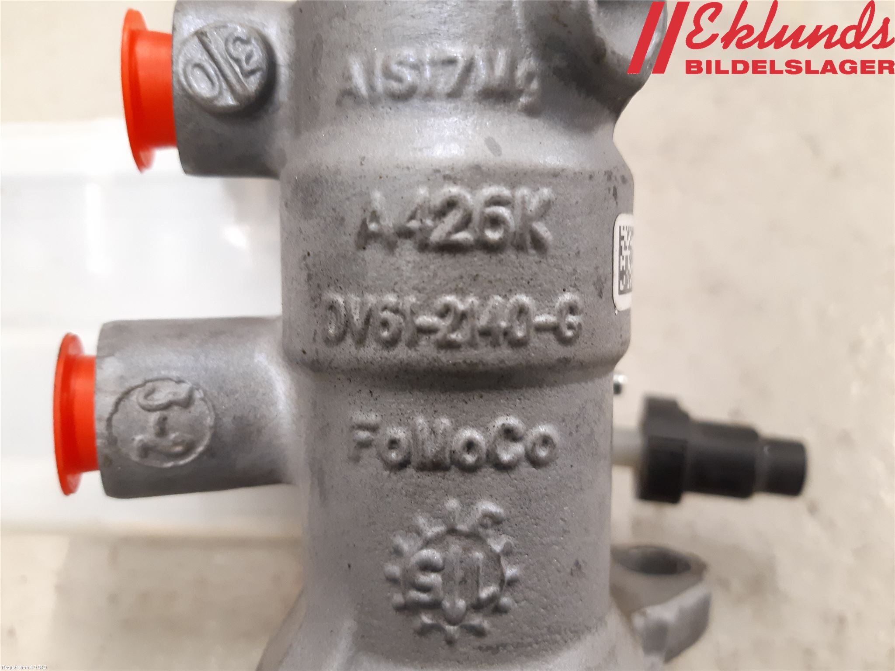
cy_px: 336
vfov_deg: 53.1
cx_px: 448
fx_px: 672
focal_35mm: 26
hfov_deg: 67.3
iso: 250
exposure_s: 1/33
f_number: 1.7
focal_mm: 3.93
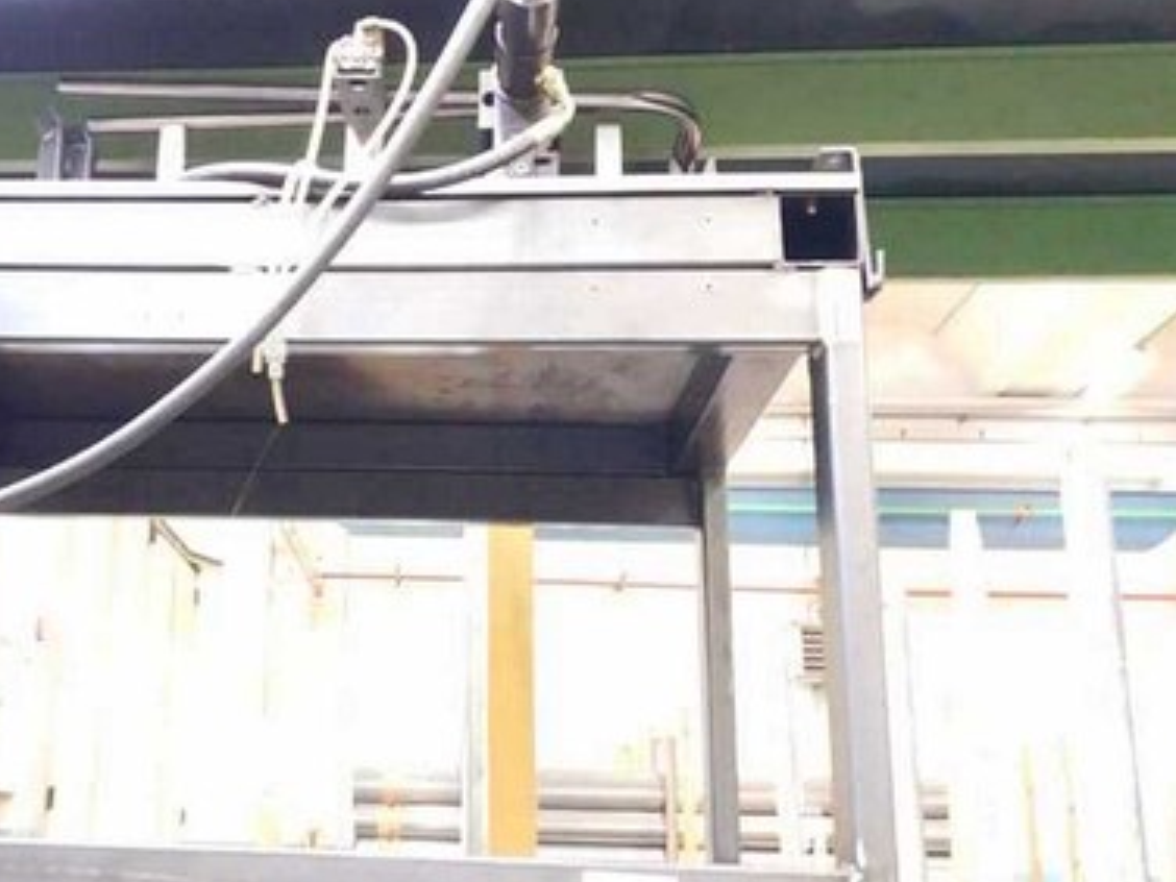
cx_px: 300
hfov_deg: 36.6
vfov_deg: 28.6
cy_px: 435
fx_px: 1733
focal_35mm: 51
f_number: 2
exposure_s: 1/12
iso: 1030
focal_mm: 4.5
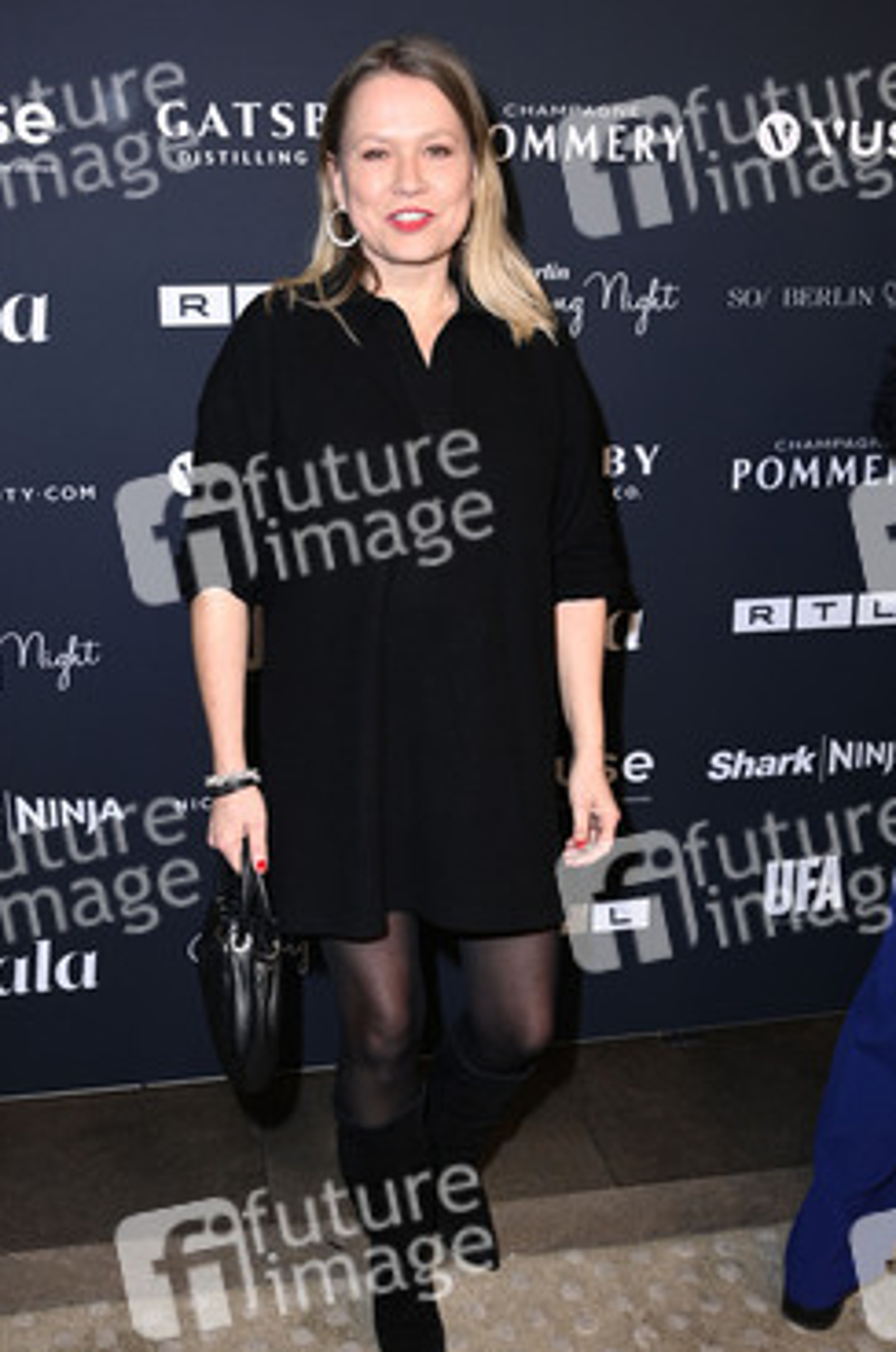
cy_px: 702
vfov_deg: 52.0
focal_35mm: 37
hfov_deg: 35.8
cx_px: 411
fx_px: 1386
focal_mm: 34
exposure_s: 1/250
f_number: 6.3
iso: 800
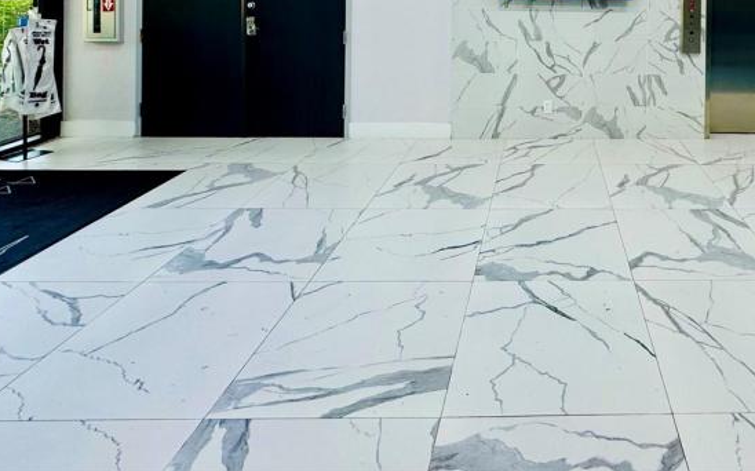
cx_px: 558
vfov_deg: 40.3
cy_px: -22
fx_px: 535
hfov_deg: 66.4
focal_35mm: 26
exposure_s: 1/120
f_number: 2.2
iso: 80
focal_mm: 2.22
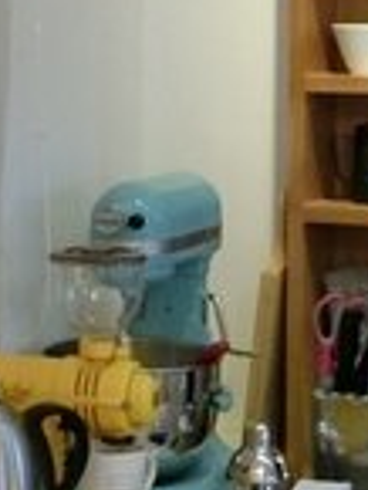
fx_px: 1953
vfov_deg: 14.0
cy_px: -44
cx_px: 81
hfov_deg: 10.7
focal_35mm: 138
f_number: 2.8
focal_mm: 5.4
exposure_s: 1/40
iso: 400
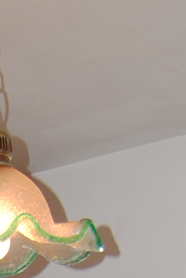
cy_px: 737
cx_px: -116
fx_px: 1491
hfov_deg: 7.0
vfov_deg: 9.2
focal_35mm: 193
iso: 200
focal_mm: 18
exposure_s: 1/60
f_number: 3.5
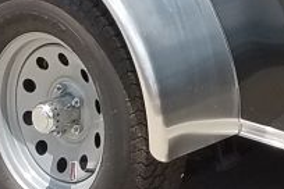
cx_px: 420
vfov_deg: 7.0
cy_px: -243
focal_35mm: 186
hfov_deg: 10.7
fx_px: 1467
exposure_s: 1/1792
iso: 40
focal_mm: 4.2
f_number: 1.7
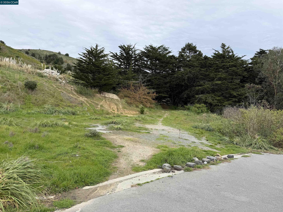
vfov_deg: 56.8
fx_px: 196
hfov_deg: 71.6
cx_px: 142
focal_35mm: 24
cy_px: 106
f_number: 1.78
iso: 80
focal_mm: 6.76
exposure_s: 1/1812
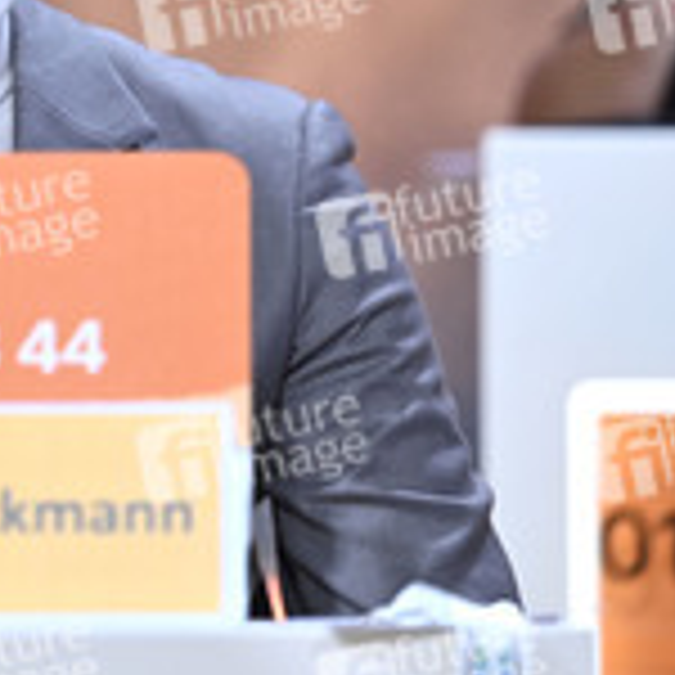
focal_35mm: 408
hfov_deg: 4.3
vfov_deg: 4.3
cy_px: 112
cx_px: -137
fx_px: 9001
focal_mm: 160
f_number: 2.8
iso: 1000
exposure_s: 1/320
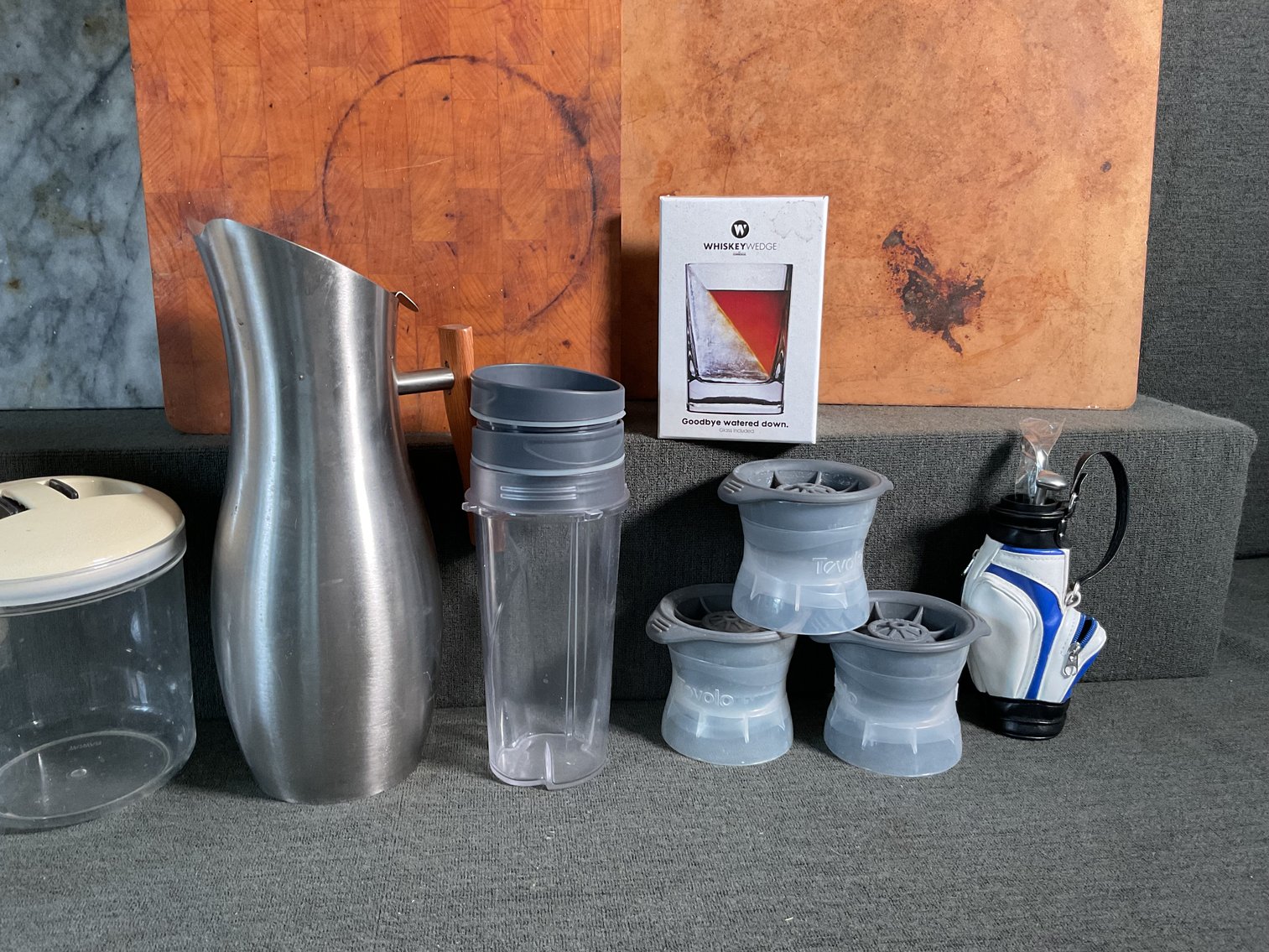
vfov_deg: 48.2
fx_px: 1063
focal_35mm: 29
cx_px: 634
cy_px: 476
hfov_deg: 61.7
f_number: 1.8
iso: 125
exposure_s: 1/60
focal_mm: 3
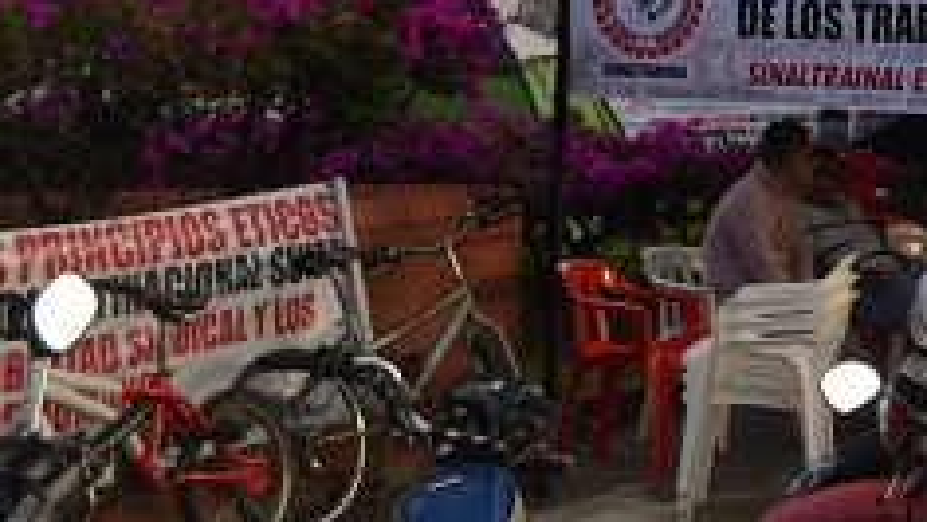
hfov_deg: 19.8
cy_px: -310
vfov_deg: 12.6
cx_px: 1469
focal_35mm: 90
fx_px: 2213
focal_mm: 18
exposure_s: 1/100
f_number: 5
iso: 400
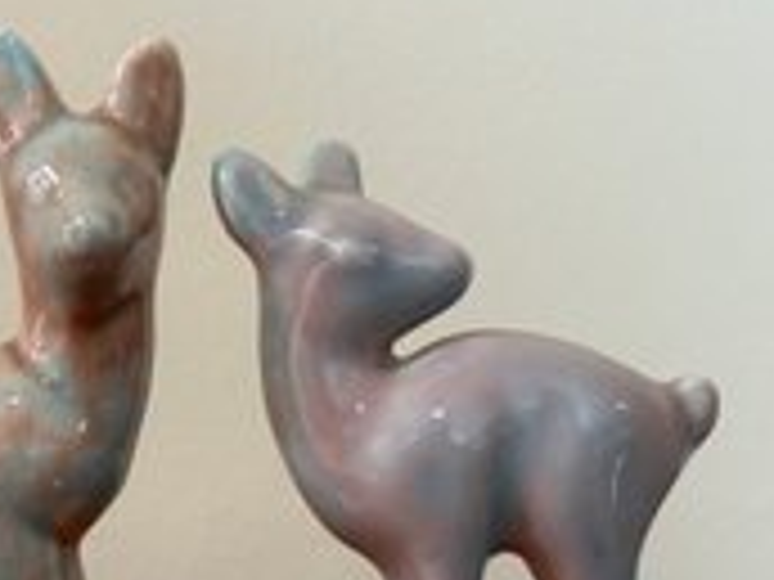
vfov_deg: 27.0
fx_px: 1163
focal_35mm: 52
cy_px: 524
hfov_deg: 35.8
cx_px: 178
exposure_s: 1/60
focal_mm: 5.7
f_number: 1.5
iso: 400
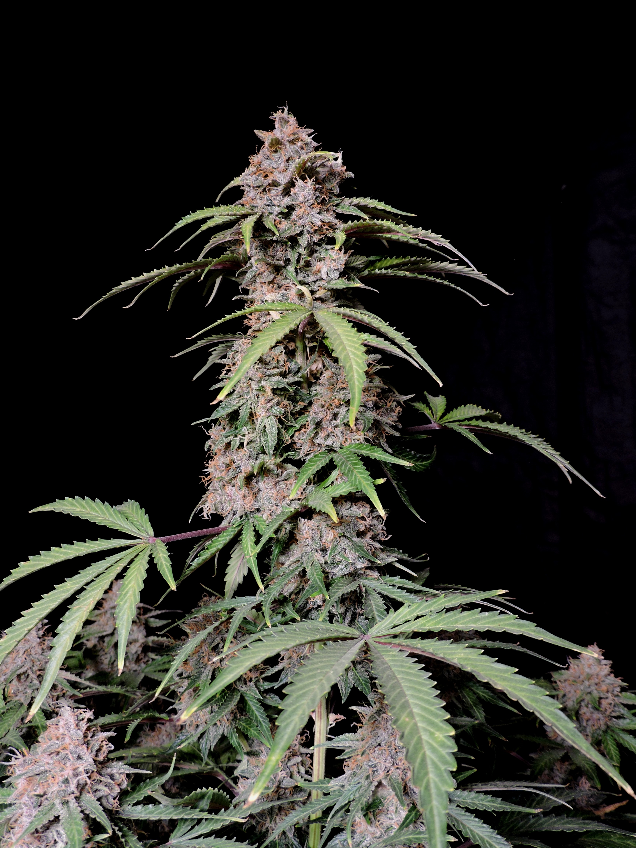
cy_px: 424
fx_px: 857
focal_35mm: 35
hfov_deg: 40.7
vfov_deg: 52.6
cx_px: 318
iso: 100
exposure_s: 1/30
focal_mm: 6.2
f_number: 3.3
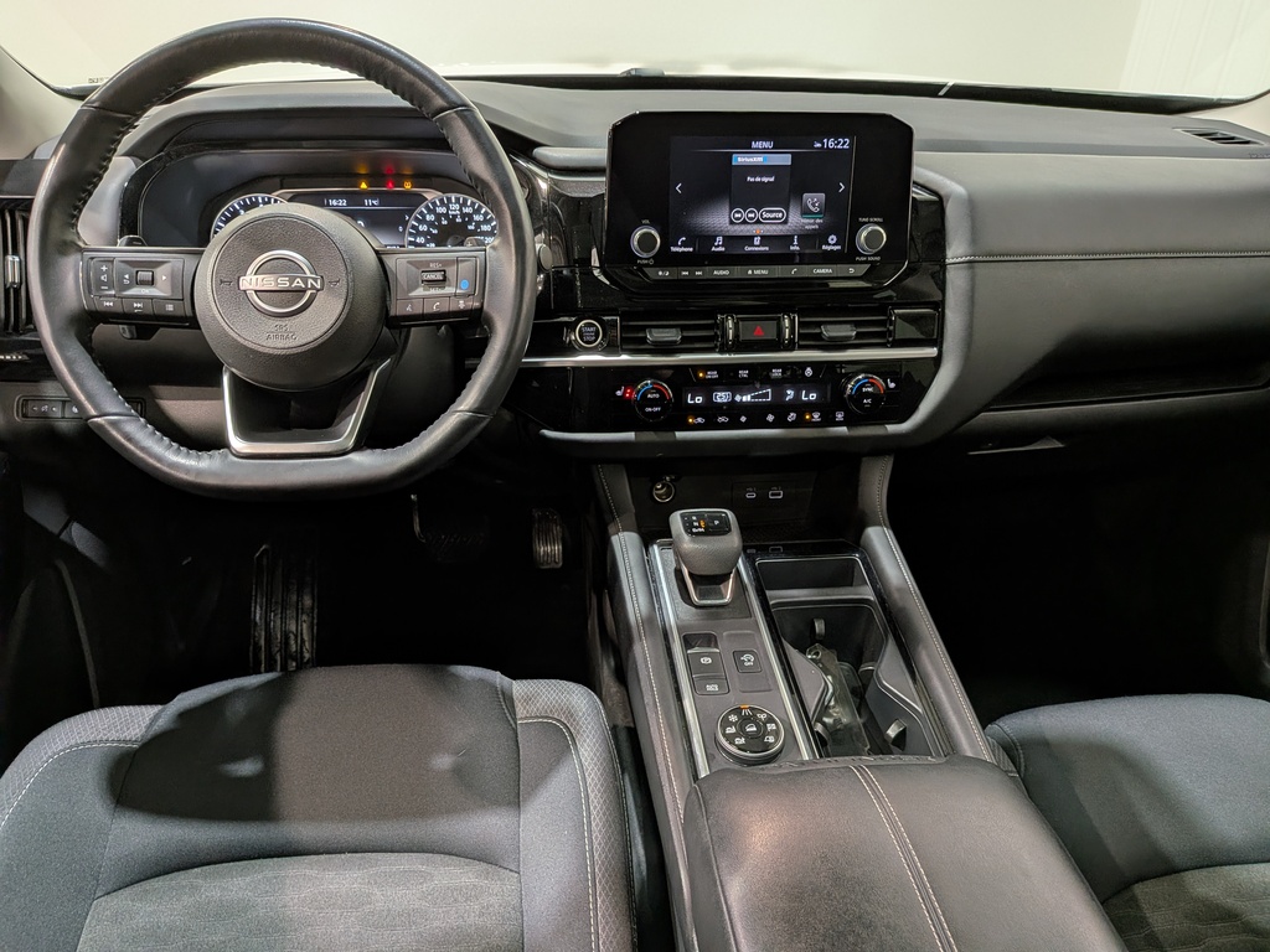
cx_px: 635
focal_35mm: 24
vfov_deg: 56.8
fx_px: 881
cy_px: 476
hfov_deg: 71.6
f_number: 1.7
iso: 53
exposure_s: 1/30
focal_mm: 4.53
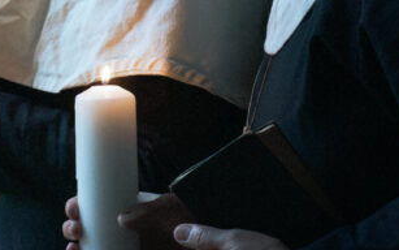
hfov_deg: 4.8
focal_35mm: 434
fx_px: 4720
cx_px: 43
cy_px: -62
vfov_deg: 3.0
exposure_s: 1/250
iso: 6400
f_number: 5.6
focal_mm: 91
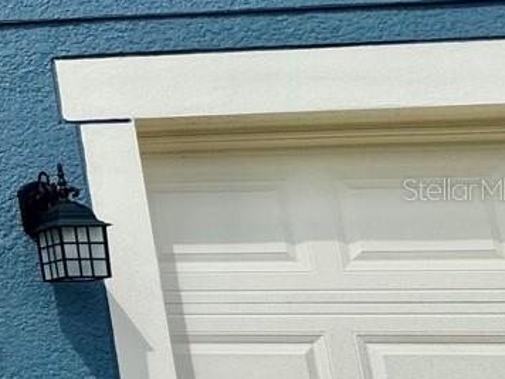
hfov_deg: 17.1
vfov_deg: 23.3
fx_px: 919
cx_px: -599
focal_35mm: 63
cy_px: 189
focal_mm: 2.22
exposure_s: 1/2584
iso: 40
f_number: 2.2
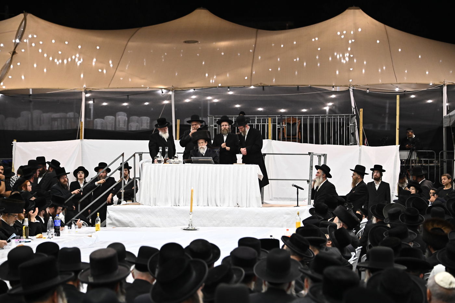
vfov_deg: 12.2
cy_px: 152
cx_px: 228
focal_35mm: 112
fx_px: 1415
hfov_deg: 18.3
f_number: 5.3
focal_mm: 112
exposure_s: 1/250
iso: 3200
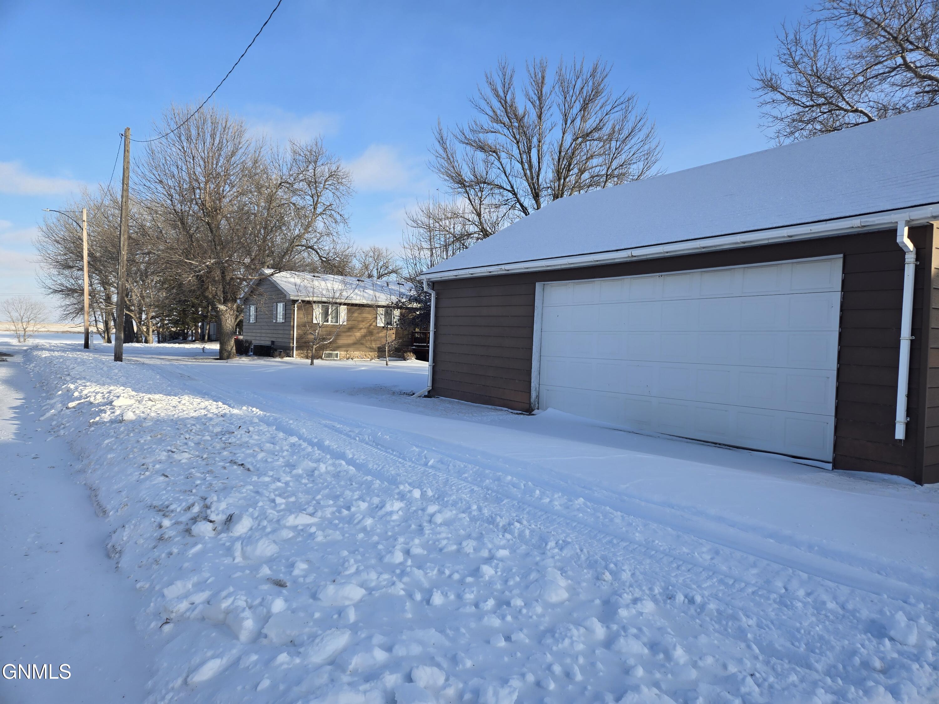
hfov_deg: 73.9
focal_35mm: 23
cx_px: 470
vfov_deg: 58.9
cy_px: 352
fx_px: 624
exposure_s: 1/1142
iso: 25
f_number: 1.8
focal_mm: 5.4
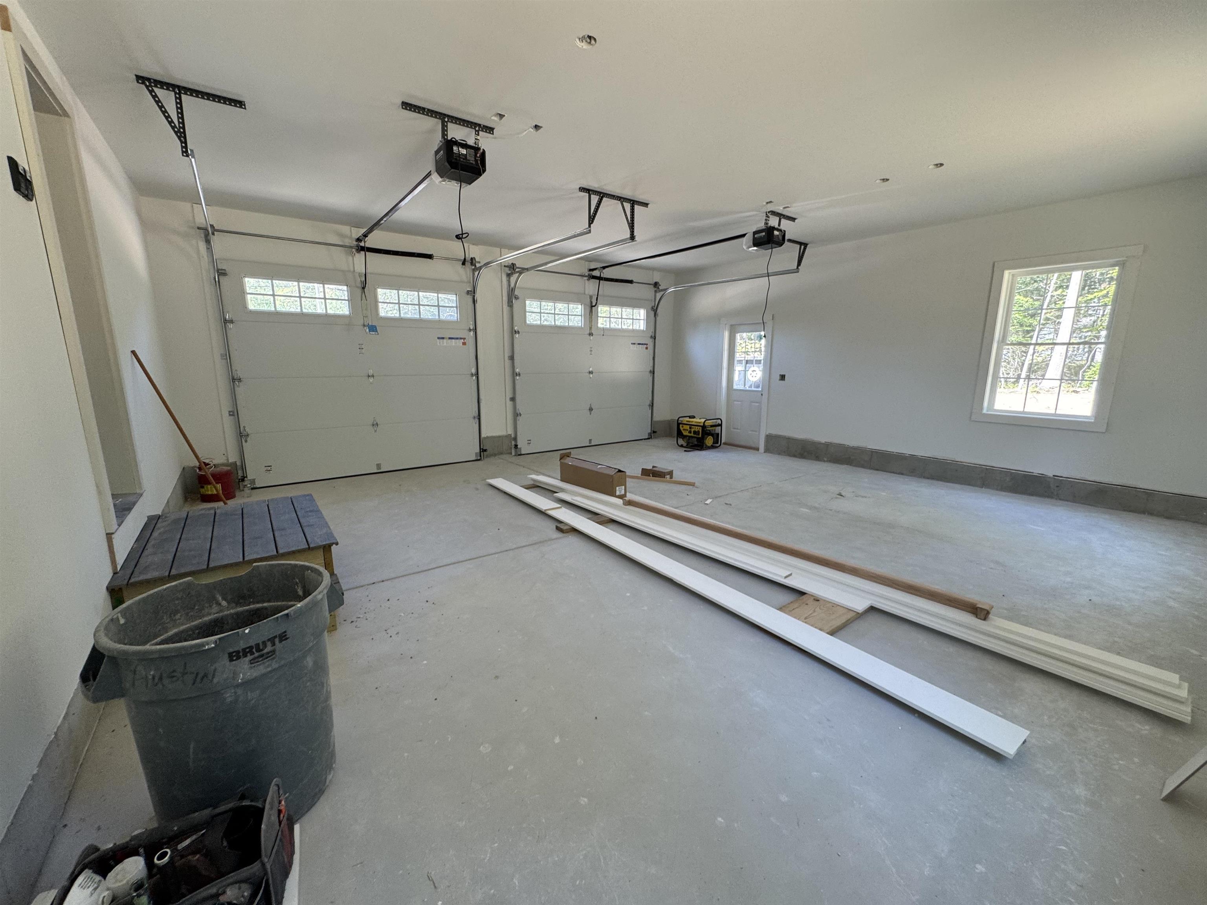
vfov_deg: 85.7
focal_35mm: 14
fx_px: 488
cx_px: 604
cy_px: 452
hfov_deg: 102.1
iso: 125
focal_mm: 2.22
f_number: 2.2
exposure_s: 1/99
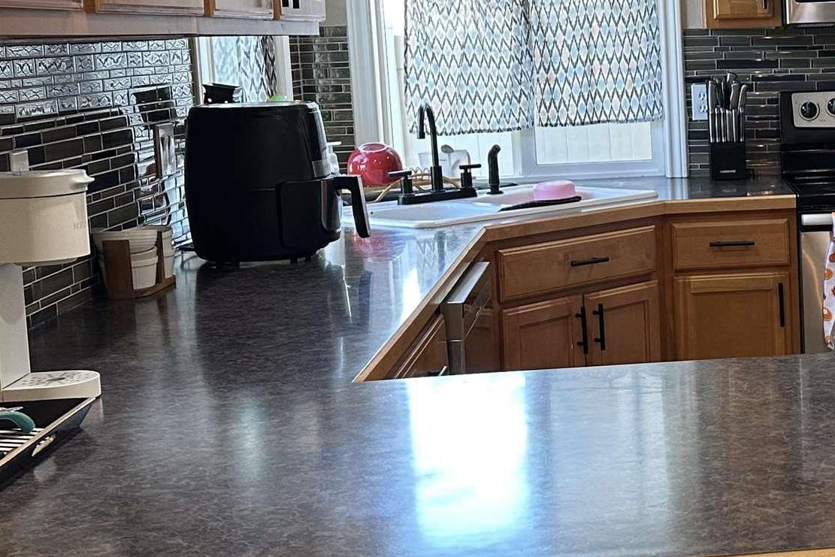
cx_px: 865
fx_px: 1601
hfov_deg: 27.3
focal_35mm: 69
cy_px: 215
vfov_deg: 19.7
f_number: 1.78
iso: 125
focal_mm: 6.86
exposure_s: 1/60
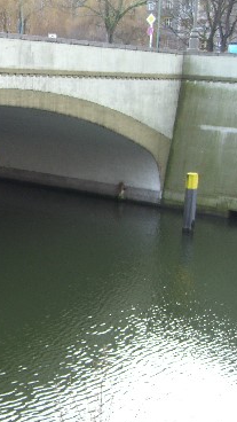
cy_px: 188
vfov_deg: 30.5
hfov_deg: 16.2
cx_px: -102
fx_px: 771
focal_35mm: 69
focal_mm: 7.9
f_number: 2.8
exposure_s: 1/60
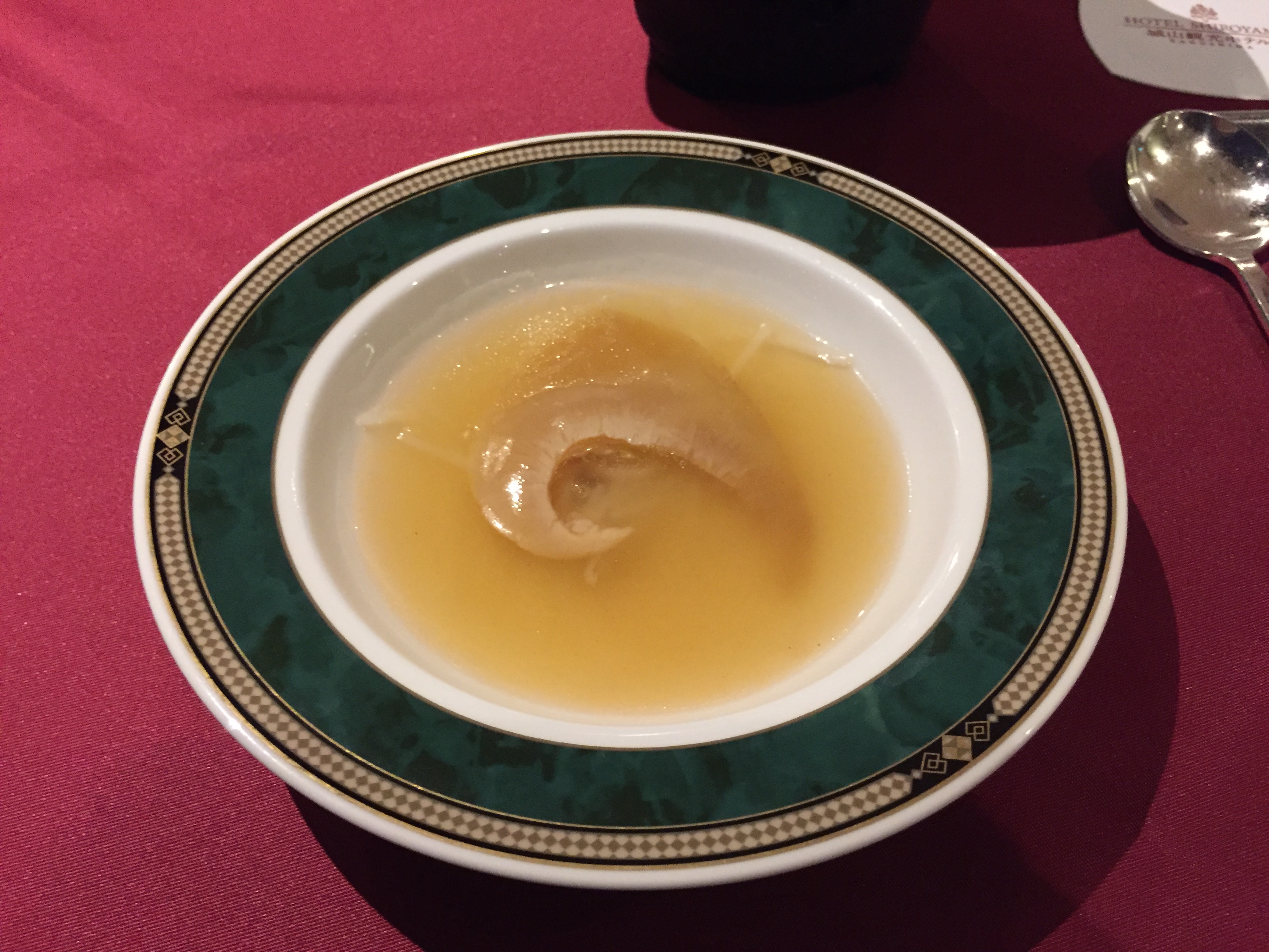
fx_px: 1063
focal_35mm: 29
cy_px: 476
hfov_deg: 61.7
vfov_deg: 48.2
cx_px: 634
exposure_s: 1/15
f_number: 2.2
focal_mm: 4.15
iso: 320
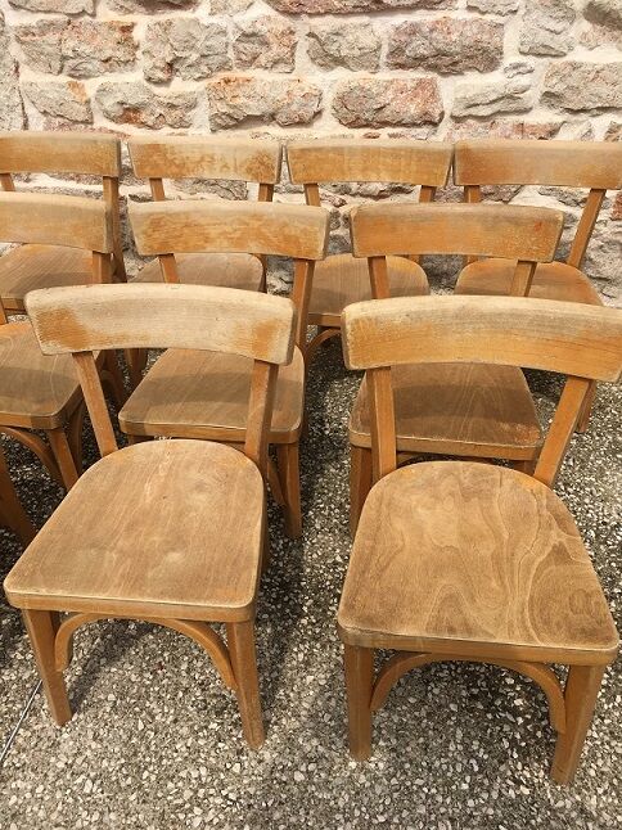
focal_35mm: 29
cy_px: 415
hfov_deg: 48.2
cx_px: 311
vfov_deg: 61.7
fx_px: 695
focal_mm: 4.15
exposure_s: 1/2024
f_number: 2.2
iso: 25
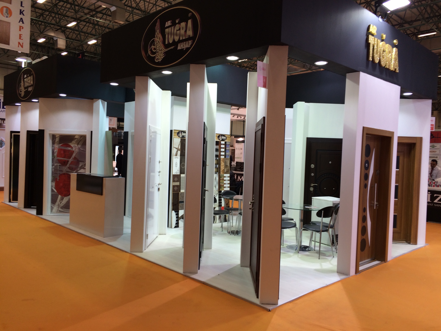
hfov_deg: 61.7
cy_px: 166
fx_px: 369
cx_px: 220
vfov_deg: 48.2
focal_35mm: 29
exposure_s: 1/50
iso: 40
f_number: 2.2
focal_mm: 4.15
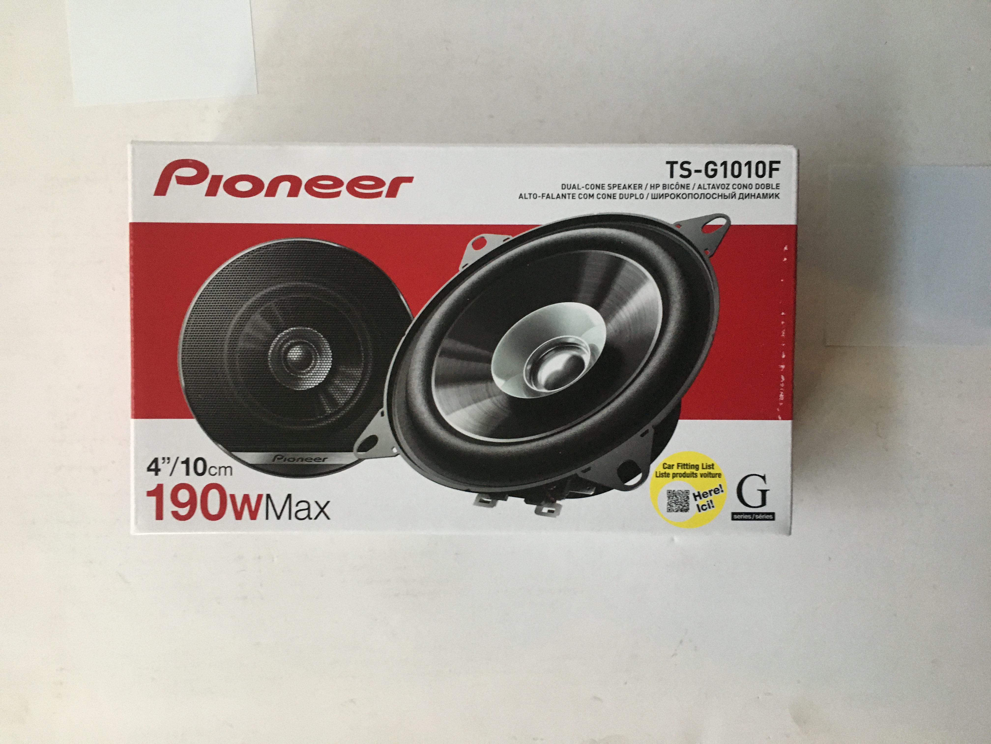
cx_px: 496
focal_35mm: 29
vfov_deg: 48.2
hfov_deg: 61.7
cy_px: 372
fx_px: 830
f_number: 2.2
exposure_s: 1/25
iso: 200
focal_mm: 4.15
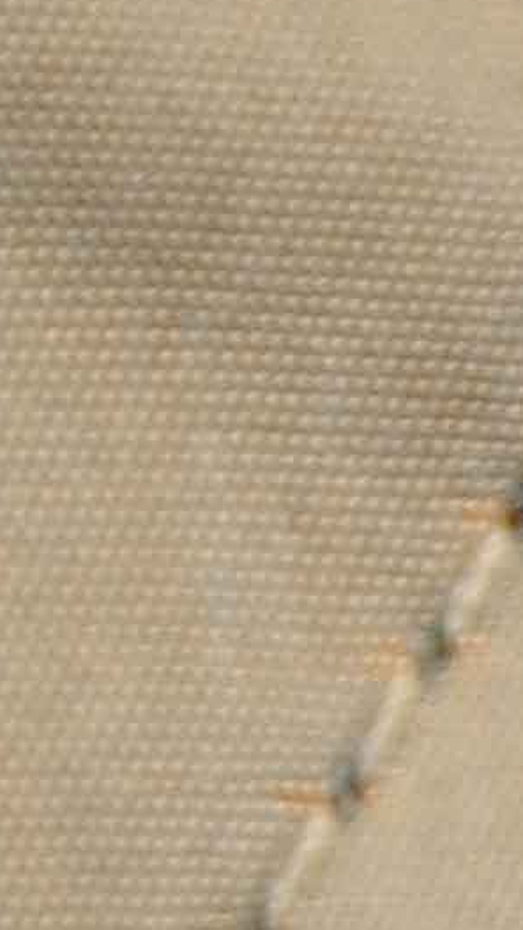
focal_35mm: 1542
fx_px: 38002
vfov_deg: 1.4
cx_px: 3799
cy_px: 1982
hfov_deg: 0.8
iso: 160
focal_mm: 105
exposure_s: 1/80
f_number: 8
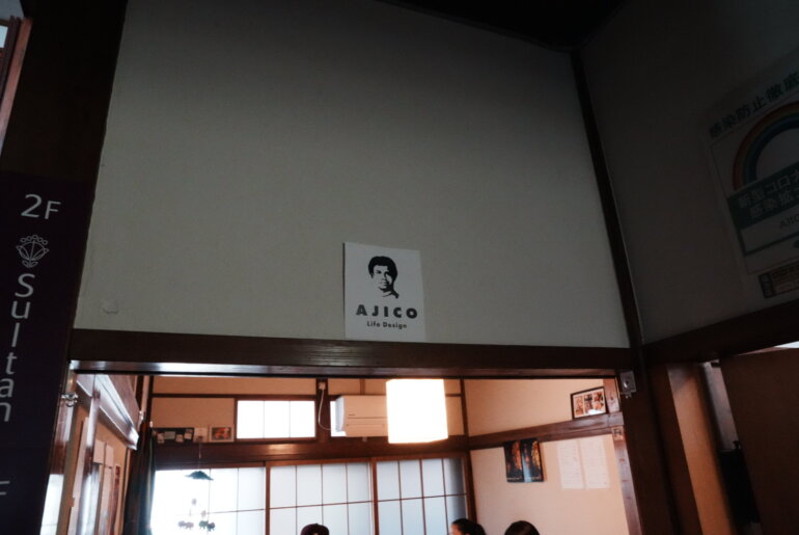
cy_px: 268
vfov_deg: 53.2
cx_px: 400
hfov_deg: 73.7
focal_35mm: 24
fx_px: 533
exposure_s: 1/25
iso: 12800
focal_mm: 24
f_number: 13
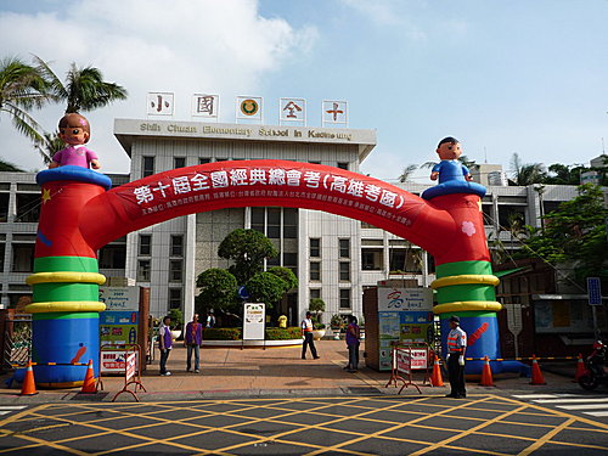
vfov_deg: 46.8
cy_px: 228
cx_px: 304
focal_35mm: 30
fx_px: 527
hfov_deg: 60.0
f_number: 4.5
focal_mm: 5.3
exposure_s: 1/800
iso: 100
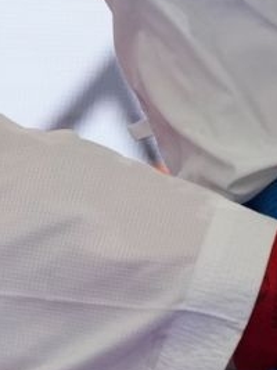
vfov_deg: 1.5
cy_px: -231
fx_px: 13657
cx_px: -377
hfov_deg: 1.2
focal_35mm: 1279
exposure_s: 1/1000
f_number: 2.8
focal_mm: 197
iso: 2000
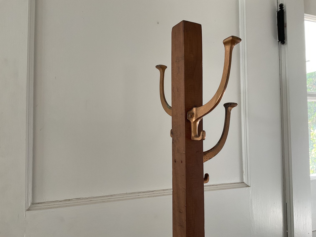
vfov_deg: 48.2
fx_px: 265
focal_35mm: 29
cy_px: 118
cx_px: 158
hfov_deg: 61.7
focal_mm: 3
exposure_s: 1/60
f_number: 1.8
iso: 64
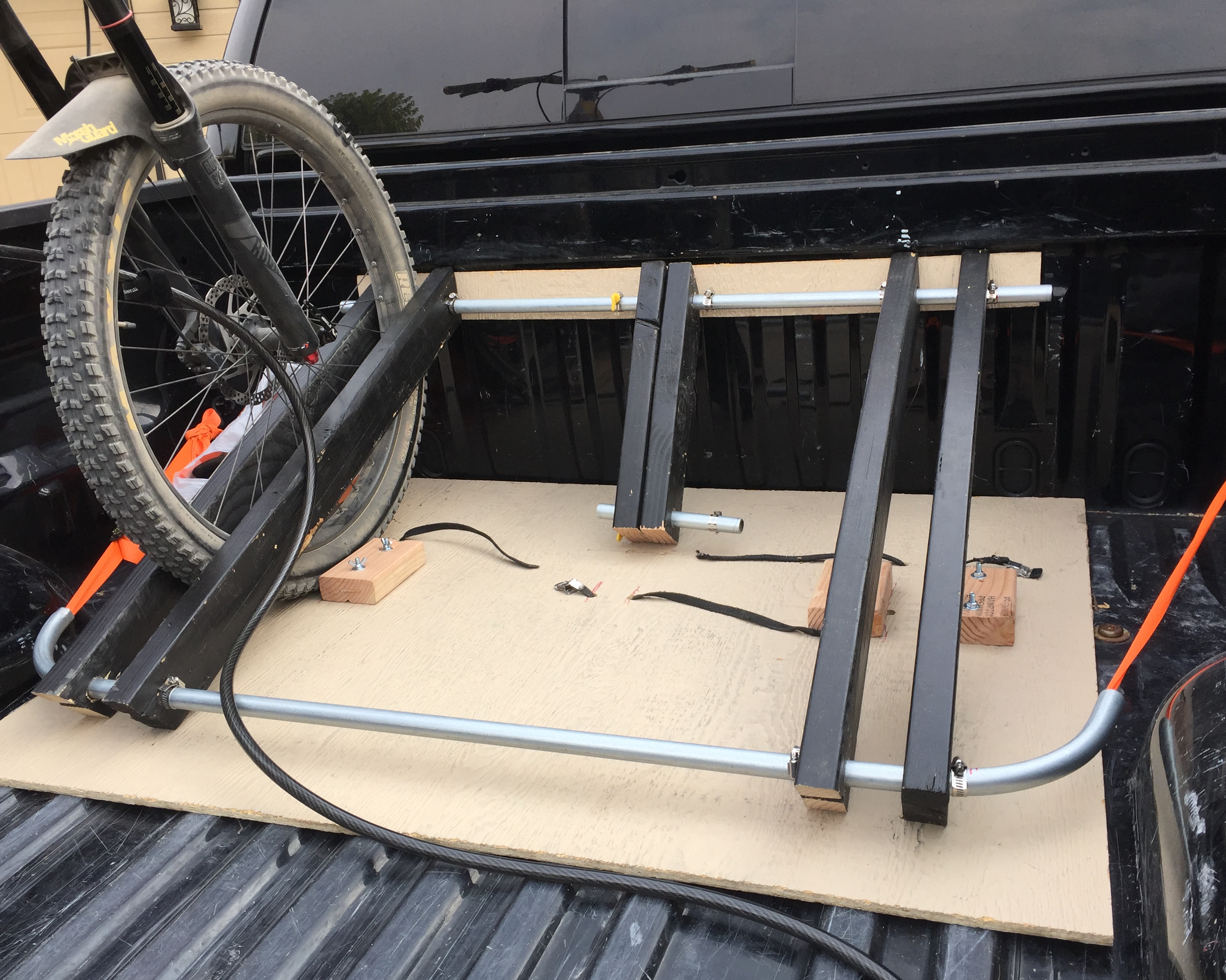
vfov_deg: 47.1
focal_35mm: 31
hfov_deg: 57.2
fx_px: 1125
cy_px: 494
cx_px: 626
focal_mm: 4.15
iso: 32
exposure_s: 1/370
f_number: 2.2
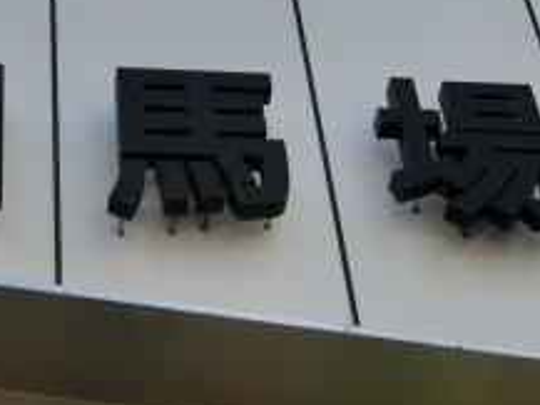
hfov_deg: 17.0
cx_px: 144
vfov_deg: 12.9
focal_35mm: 115
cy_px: 102
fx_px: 1795
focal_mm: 6.9
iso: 80
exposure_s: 1/500
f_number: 4.1
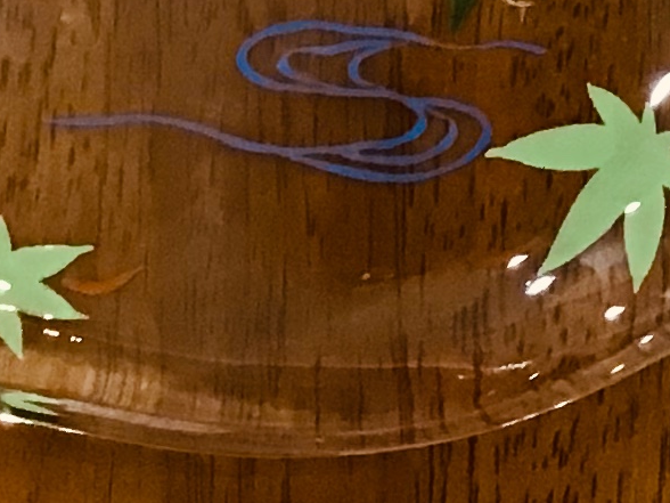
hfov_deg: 11.2
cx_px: 863
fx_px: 3329
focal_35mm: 172
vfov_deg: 7.9
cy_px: -788
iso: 100
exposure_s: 1/30
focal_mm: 3.3
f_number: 2.4
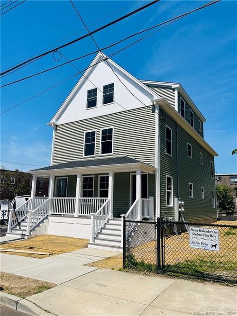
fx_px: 237
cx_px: 118
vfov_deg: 67.3
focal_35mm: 26
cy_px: 158
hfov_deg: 53.0
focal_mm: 5.1
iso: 50
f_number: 1.6
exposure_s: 1/6173
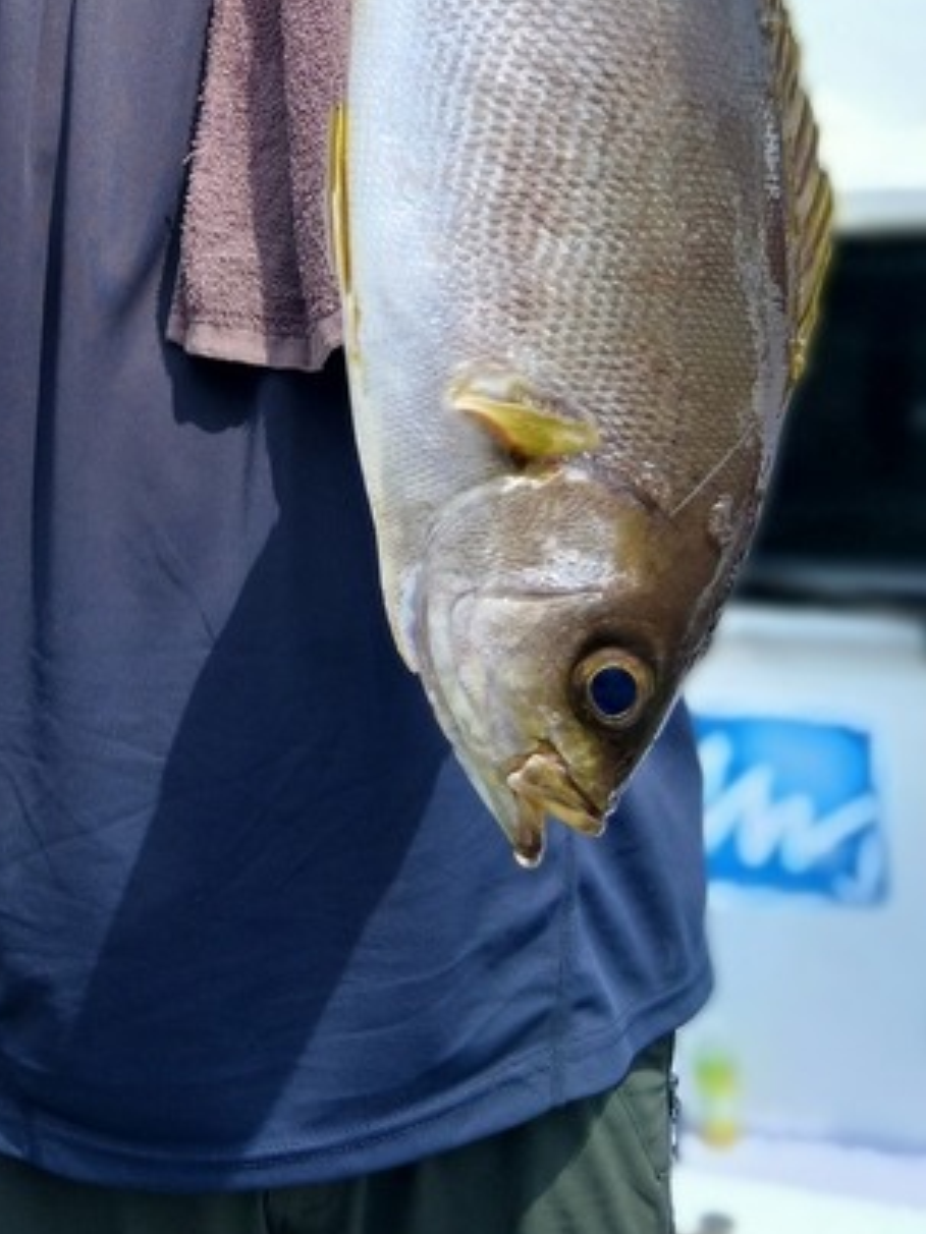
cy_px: 55
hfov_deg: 25.7
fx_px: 1962
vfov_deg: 32.6
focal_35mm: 55
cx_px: 98
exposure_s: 1/389
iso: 20
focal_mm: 3.86
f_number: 1.8
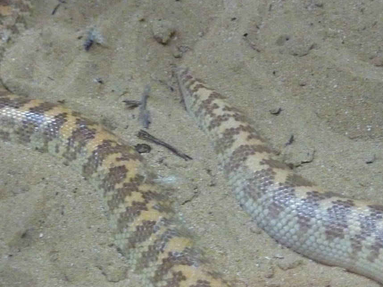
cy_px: 142
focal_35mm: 110
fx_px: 1217
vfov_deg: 13.5
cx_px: 193
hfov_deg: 17.9
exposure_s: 1/20
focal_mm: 9.7
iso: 800
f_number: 3.9
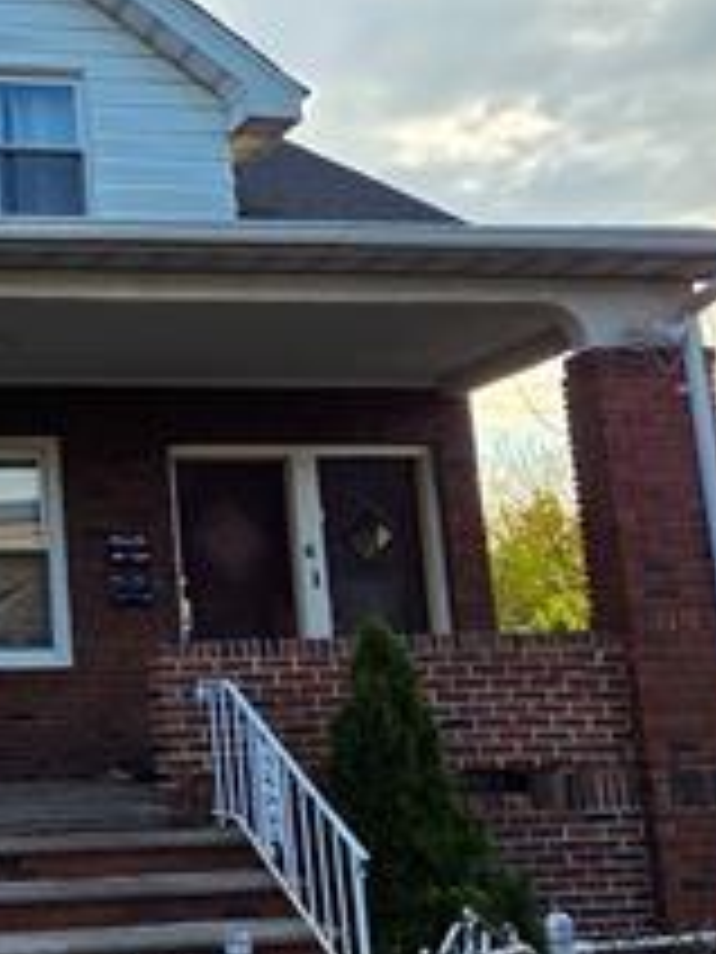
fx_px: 1296
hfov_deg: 26.2
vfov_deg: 40.4
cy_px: 486
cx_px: -221
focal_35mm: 47
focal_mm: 2.2
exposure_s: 1/661
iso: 40
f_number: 1.9
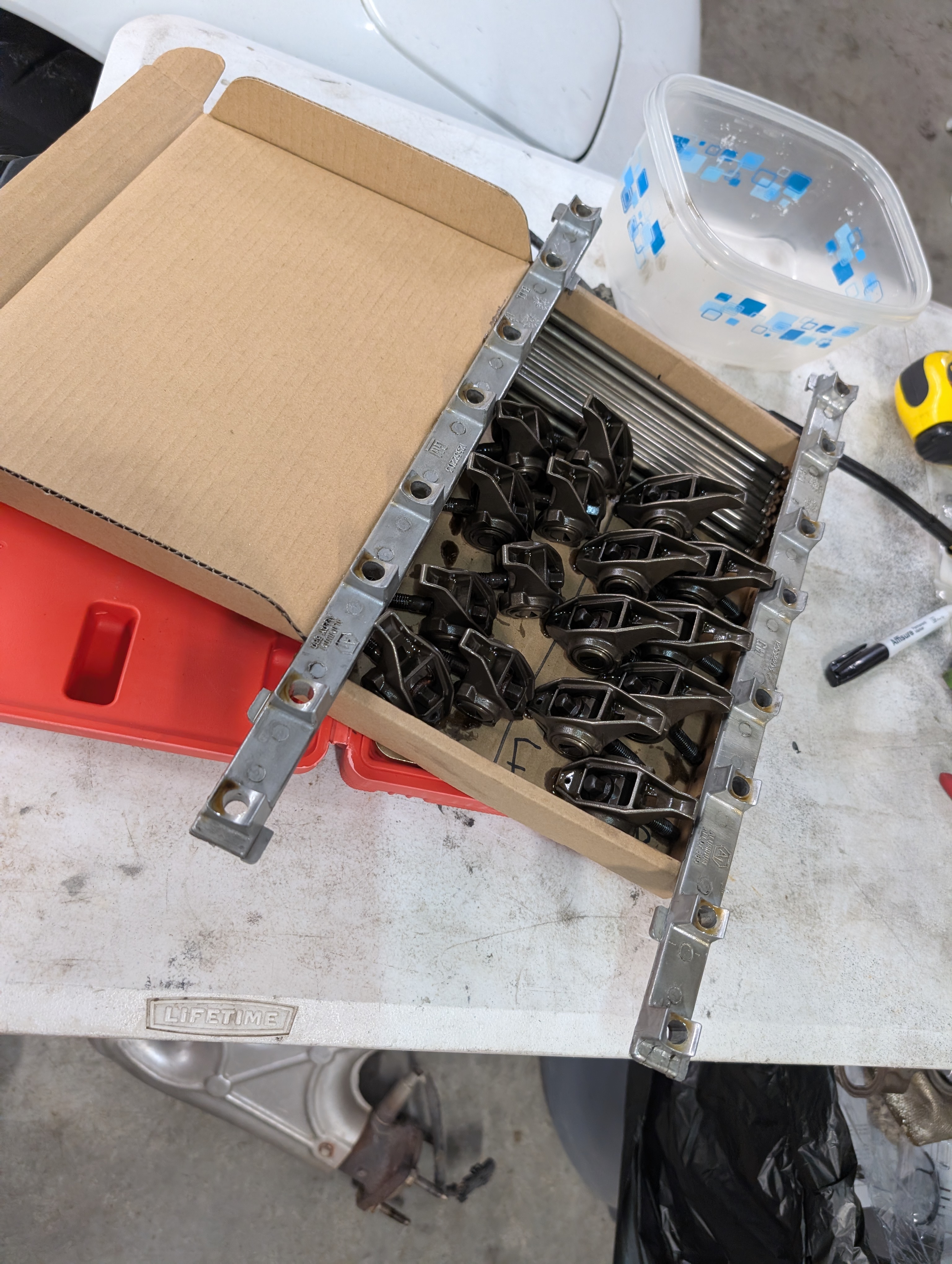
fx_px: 878
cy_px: 632
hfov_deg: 56.9
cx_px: 476
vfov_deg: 71.5
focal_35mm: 24
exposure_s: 1/120
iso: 429
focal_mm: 6.9
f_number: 1.68
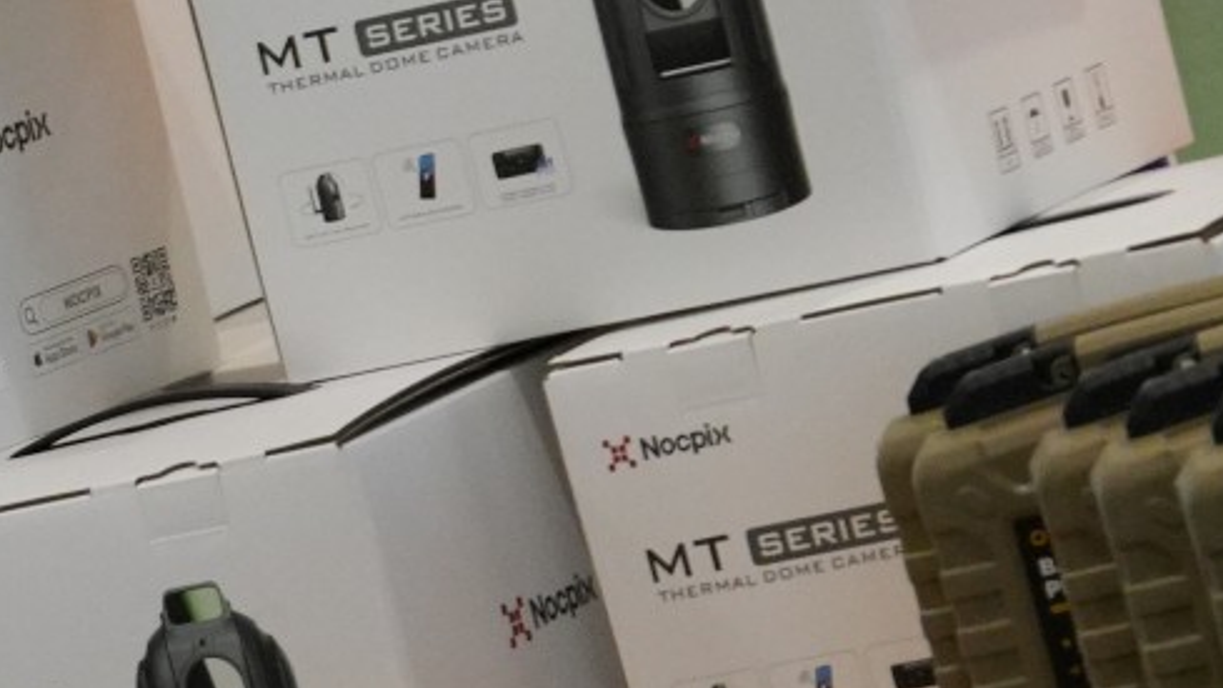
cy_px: 65
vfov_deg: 3.0
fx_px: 13029
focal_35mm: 402
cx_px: -325
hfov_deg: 5.3
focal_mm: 77.2
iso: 3200
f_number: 5.6
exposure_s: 1/100
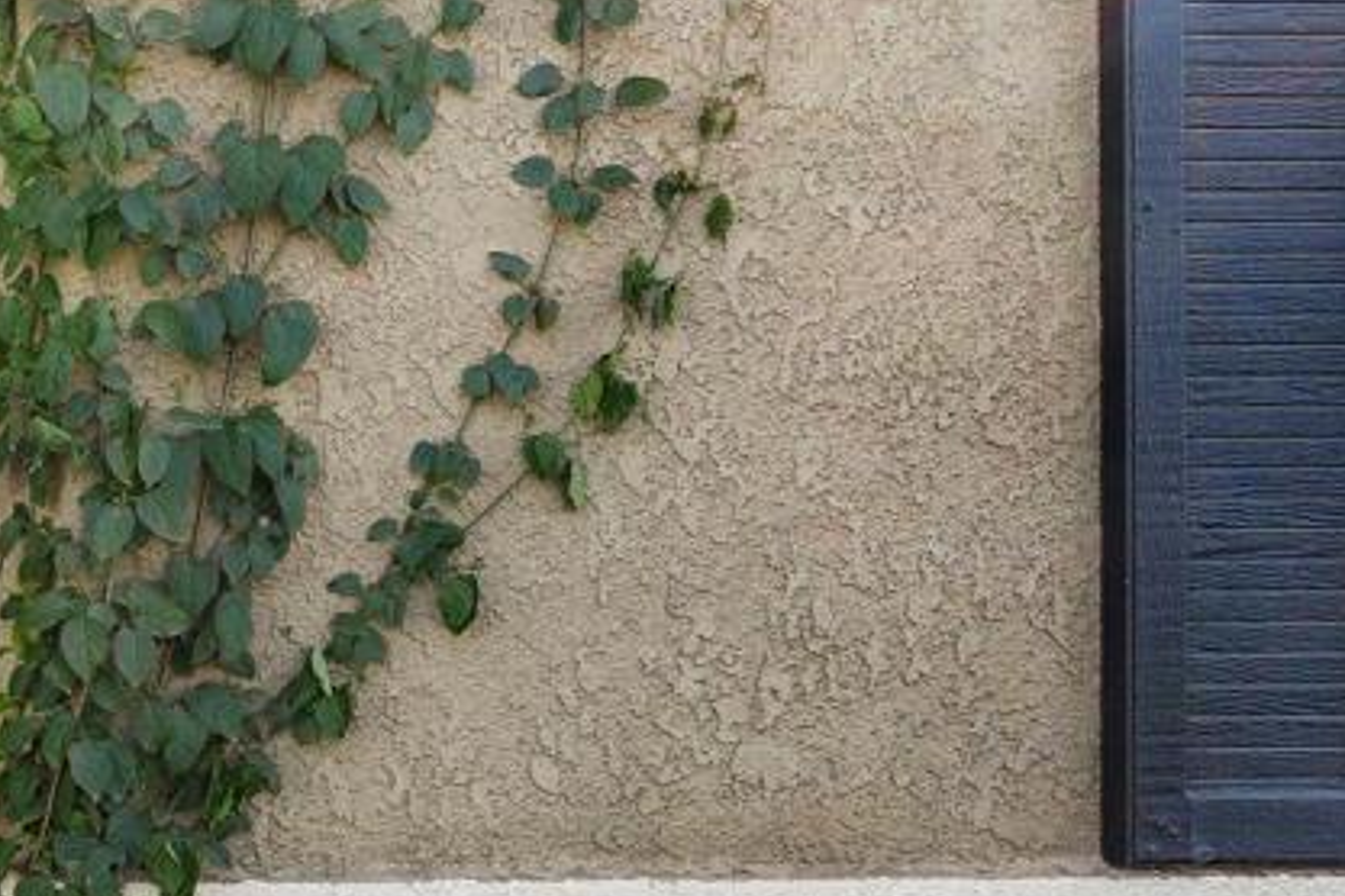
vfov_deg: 18.8
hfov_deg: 20.9
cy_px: 674
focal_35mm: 72
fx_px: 2690
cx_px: -968
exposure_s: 1/200
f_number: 5.6
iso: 400
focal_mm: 20
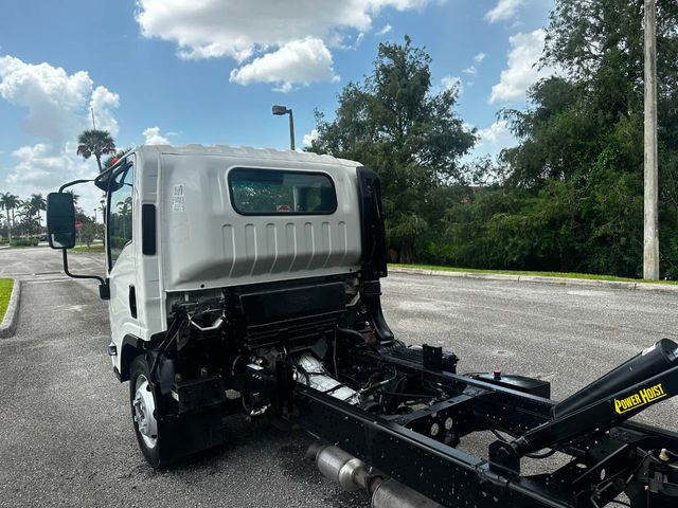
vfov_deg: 56.8
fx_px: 470
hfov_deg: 71.6
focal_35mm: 24
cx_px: 339
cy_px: 254
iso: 80
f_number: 1.78
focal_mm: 6.86
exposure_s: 1/2591
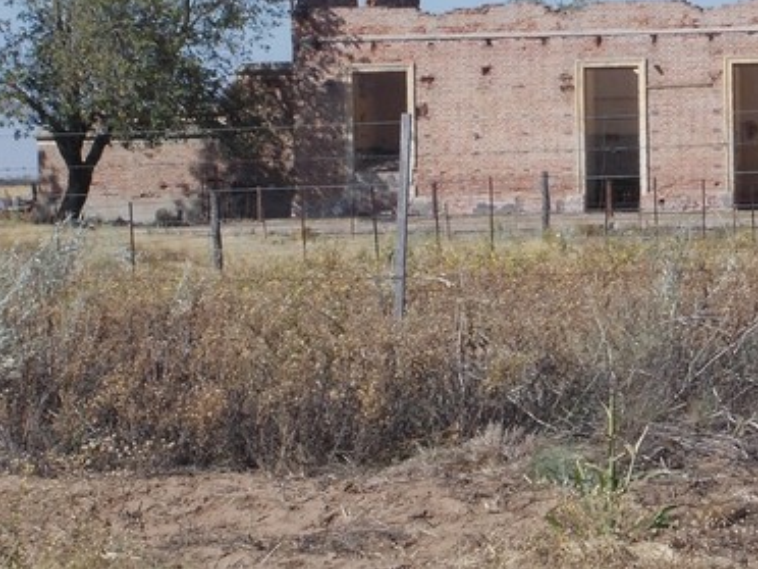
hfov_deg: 6.9
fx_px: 6306
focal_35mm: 288
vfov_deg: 5.2
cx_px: 670
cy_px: 151
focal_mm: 20
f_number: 6.8
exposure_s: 1/320
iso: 80
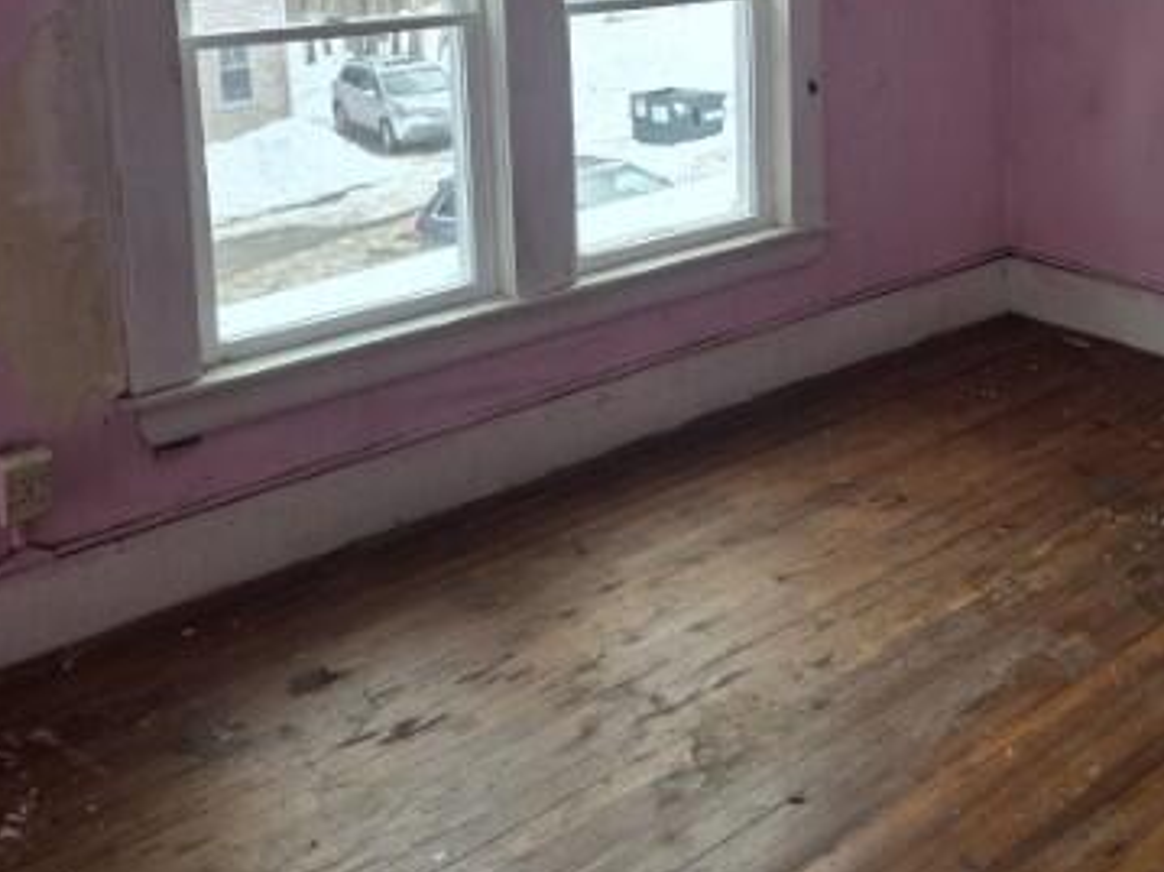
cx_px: 804
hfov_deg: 44.9
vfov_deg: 33.5
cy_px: 113
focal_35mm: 41
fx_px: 1378
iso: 100
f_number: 1.7
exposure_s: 1/180
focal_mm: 6.3
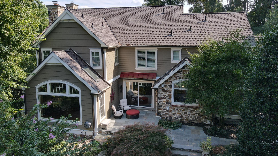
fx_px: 199
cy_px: 72
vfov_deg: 42.9
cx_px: 138
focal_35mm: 27
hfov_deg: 69.9
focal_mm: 4.5
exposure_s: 1/125
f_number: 2.8
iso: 100
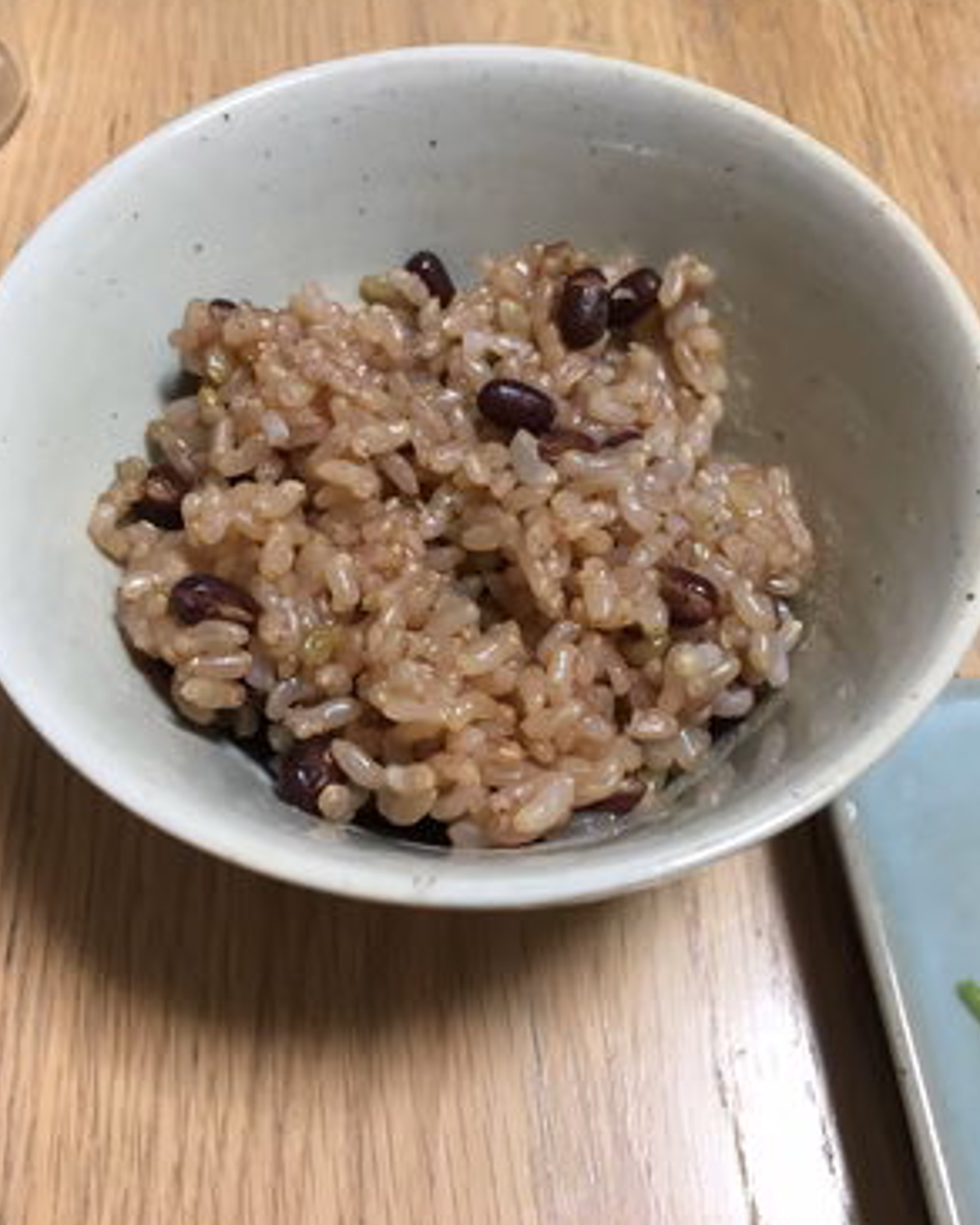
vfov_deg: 57.1
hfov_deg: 47.1
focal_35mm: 31
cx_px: 487
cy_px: 571
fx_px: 1124
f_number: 2.2
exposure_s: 1/30
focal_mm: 4.15
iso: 64
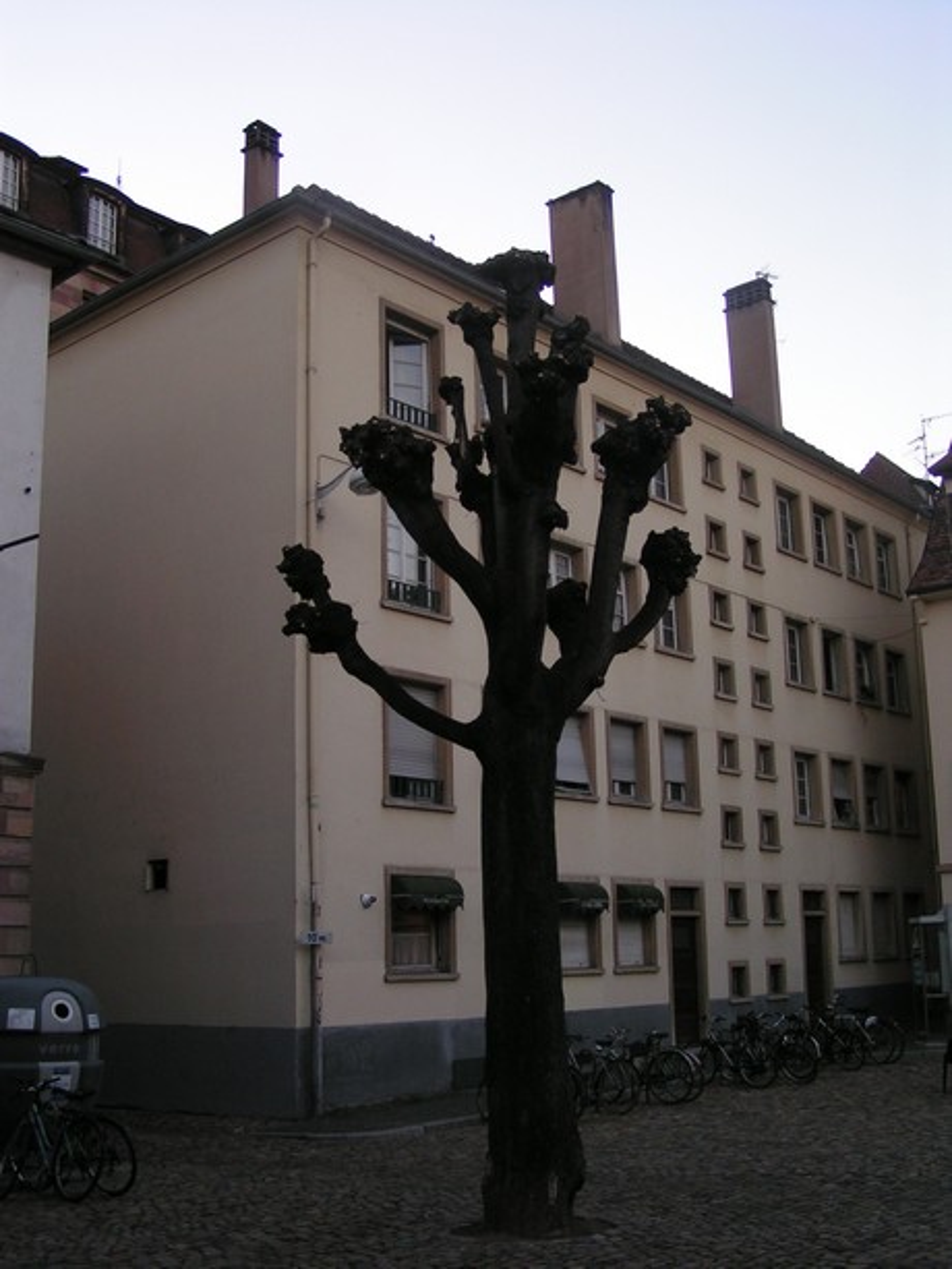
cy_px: 634
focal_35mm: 38
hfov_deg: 37.7
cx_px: 476
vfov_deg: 49.0
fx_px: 1393
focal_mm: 5.8
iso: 50
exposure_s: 1/40
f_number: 2.8
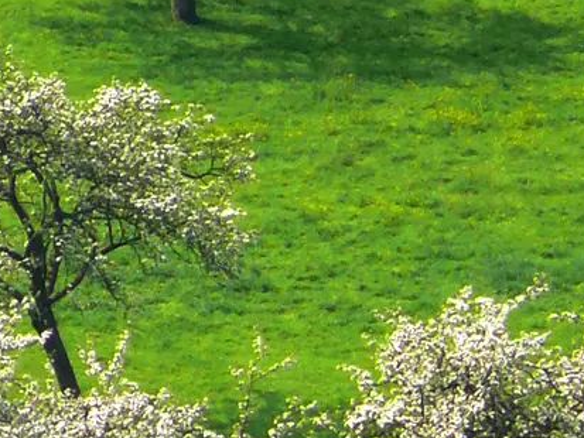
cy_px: 341
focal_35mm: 2173
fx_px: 36671
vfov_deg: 0.7
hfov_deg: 0.9
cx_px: 160
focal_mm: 88.8
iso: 100
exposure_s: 1/160
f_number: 4
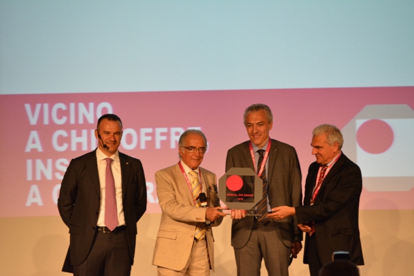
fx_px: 2588
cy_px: 138
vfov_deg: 6.1
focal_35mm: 225
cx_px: 207
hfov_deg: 9.1
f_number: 5
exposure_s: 1/100
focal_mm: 150
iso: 2000
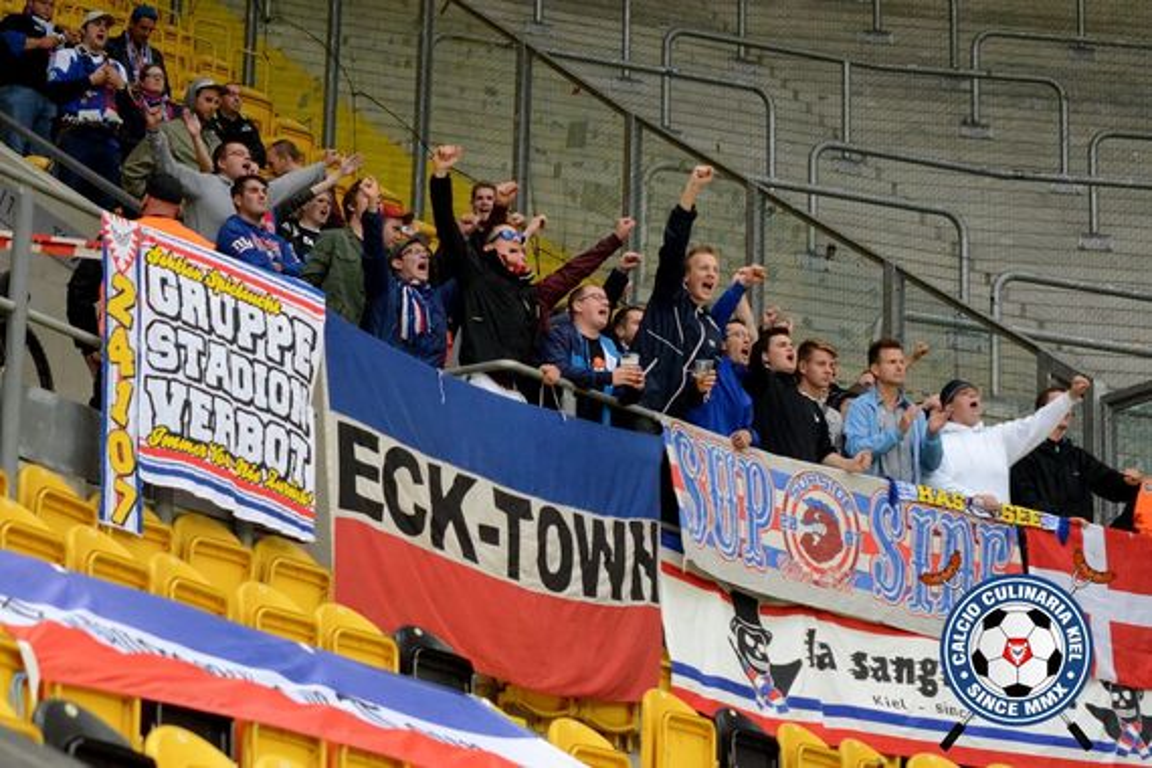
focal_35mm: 105
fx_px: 3360
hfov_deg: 19.5
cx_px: 576
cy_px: 384
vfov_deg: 13.0
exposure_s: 1/1600
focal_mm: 70
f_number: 2.8
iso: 4000
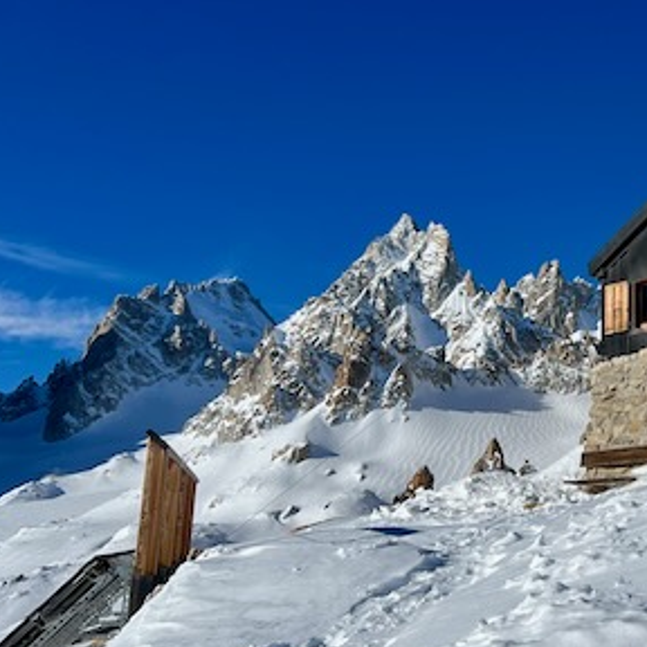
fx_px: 1078
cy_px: 243
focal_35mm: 51
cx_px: 631
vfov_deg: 33.2
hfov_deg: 31.2
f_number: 1.5
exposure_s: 1/11364
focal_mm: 5.7
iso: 50
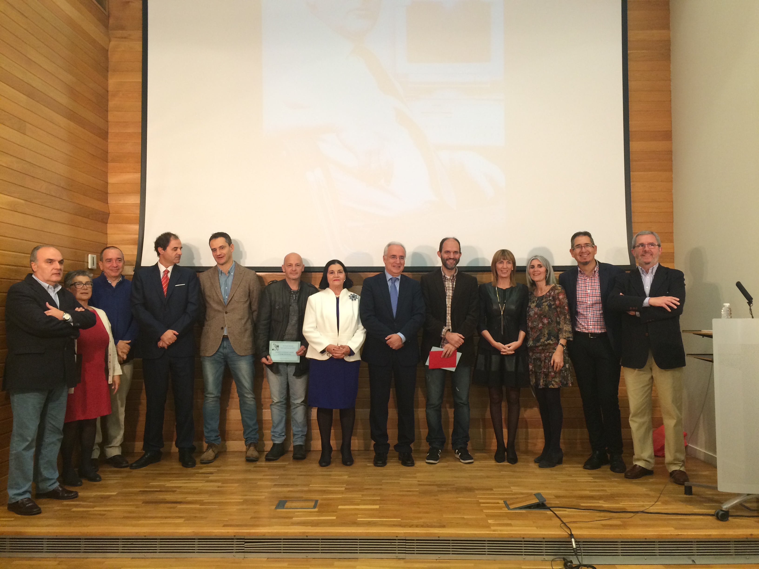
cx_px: 380
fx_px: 636
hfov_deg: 61.7
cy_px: 284
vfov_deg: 48.2
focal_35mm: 29
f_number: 2.2
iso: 80
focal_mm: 4.15
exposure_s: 1/33
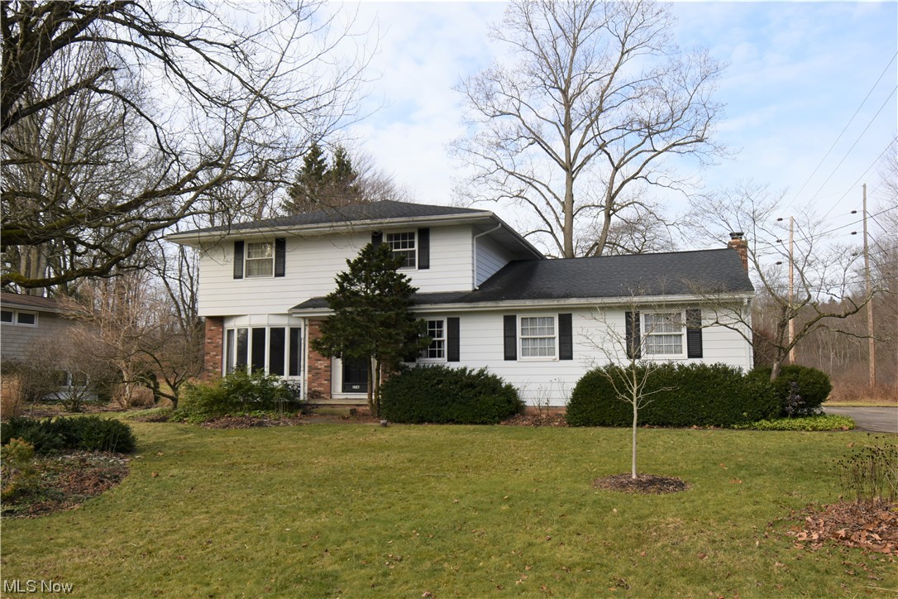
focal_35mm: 30
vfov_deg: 43.6
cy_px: 300
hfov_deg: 61.9
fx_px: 748
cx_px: 449
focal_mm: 20
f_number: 8
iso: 160
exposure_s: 1/250
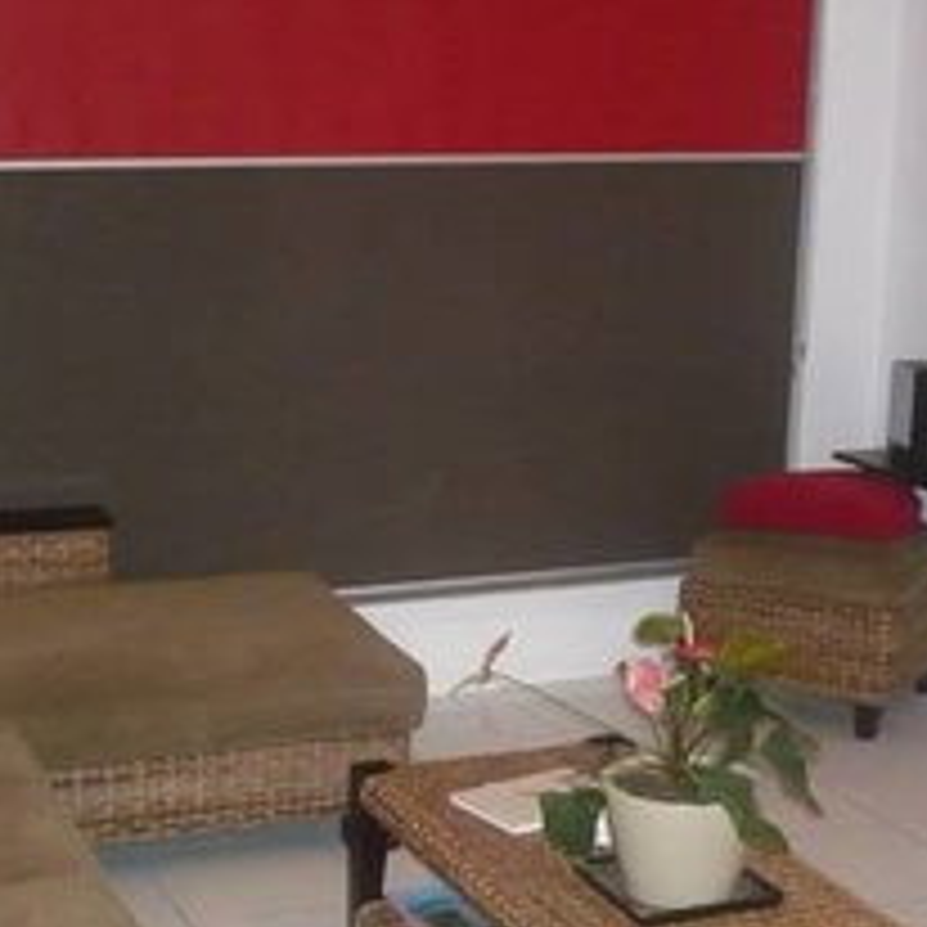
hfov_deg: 24.0
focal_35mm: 72
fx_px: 2181
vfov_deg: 23.9
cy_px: 626
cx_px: 387
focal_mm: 5.8
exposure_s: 1/30
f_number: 2.8
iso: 640
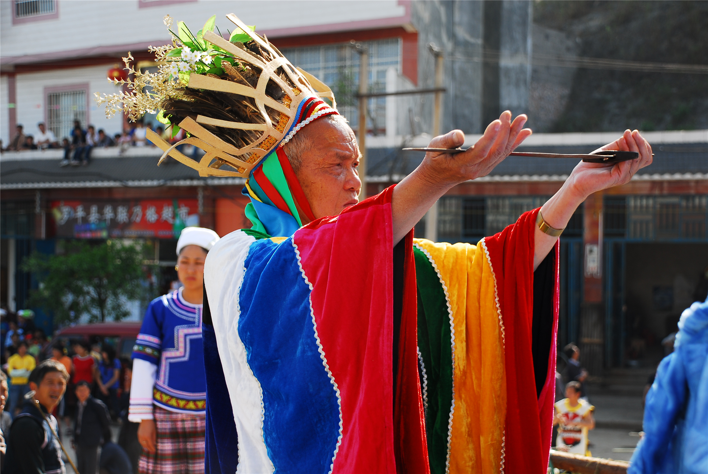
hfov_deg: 33.4
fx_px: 1181
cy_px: 237
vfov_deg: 22.7
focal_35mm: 60
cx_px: 354
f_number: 4.5
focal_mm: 40
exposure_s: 1/180
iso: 100
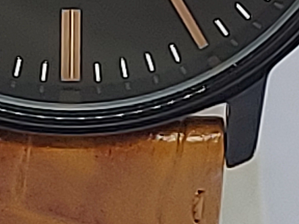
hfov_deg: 13.6
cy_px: -120
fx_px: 1253
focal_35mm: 145
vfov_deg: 9.9
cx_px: 90
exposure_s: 1/50
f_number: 1.8
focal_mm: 5.23
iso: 64
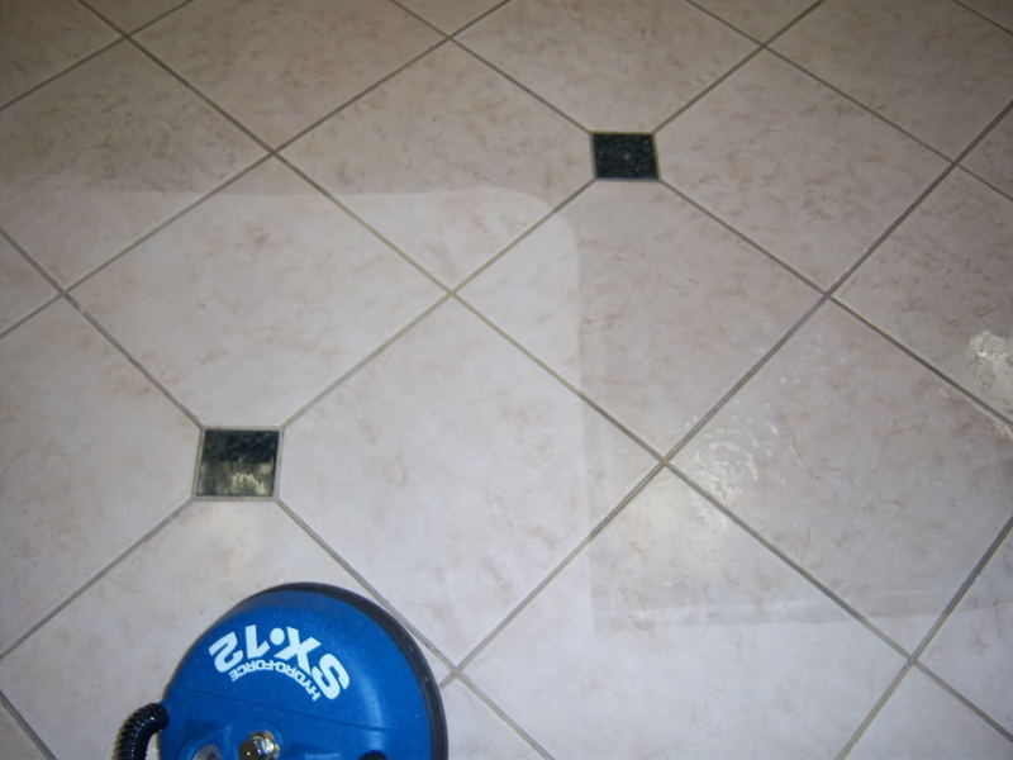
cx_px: 506
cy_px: 380
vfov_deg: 39.7
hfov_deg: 51.4
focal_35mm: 36
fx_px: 1054
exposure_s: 1/60
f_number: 2.8
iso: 80
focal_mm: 7.5
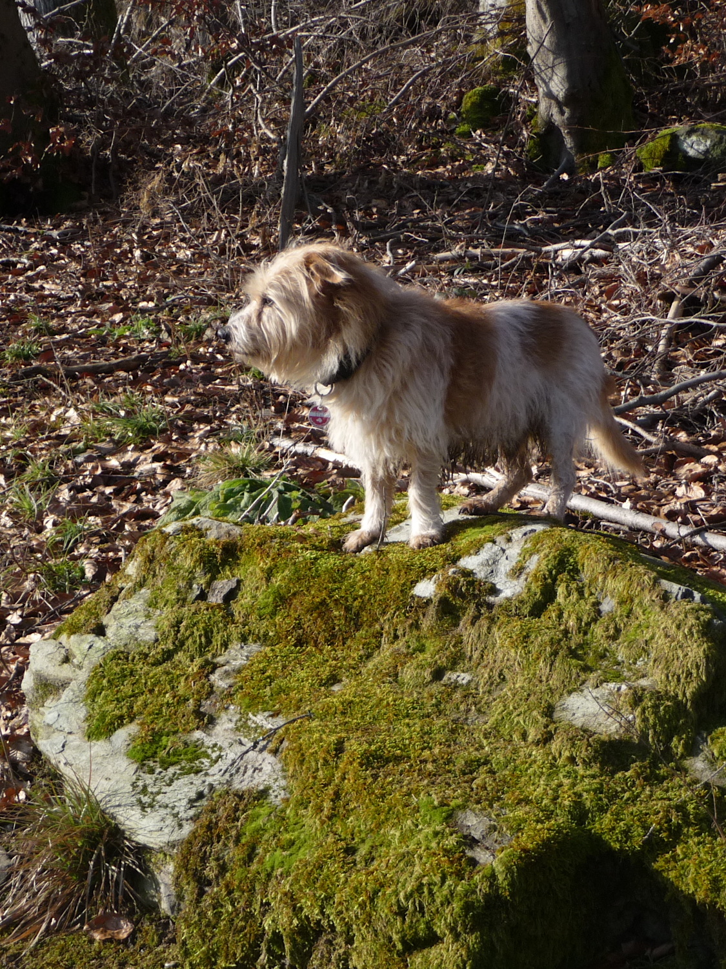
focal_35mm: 55
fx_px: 1538
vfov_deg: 34.9
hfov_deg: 26.6
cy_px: 484
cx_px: 363
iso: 100
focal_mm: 9.3
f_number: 4.3
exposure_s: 1/400
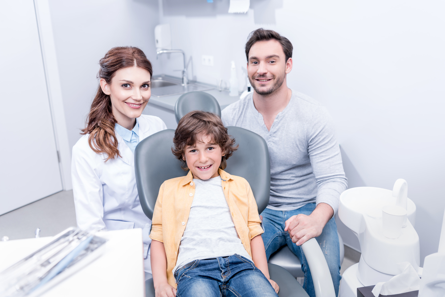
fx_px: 420
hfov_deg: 55.8
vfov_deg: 38.9
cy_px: 148
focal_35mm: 34
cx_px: 222
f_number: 3.5
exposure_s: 1/160
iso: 40
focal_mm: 34
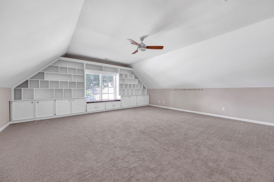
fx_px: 99
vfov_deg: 85.4
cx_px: 137
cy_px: 91
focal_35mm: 13
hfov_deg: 108.3
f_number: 7.1
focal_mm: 8.9
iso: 400
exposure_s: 1/3.33
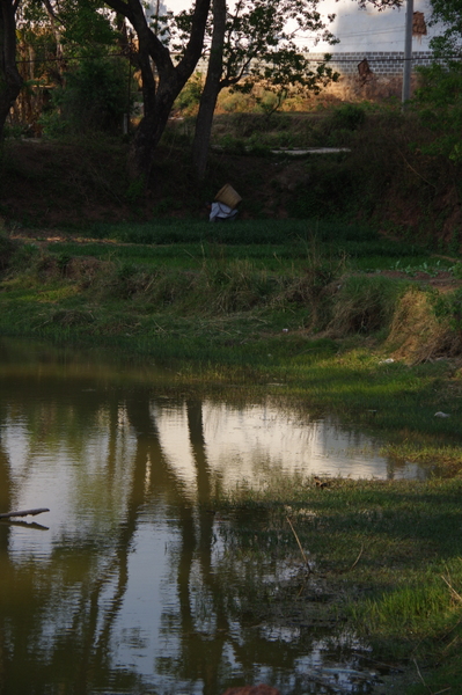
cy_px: 348
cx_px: 231
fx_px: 2256
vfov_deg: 17.5
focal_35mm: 117
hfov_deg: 11.7
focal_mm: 78
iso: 200
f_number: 8
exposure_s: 1/200
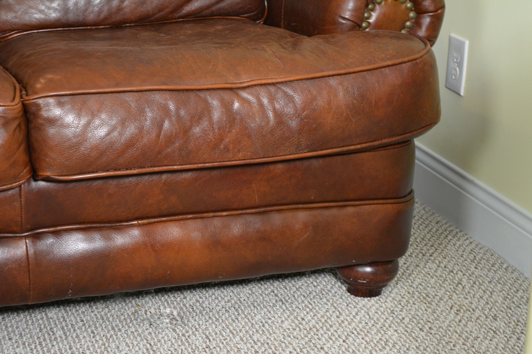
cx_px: 266
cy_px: 177
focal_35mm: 82
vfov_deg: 16.6
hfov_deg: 24.6
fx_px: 1219
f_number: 5.6
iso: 1400
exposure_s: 1/30
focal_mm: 55
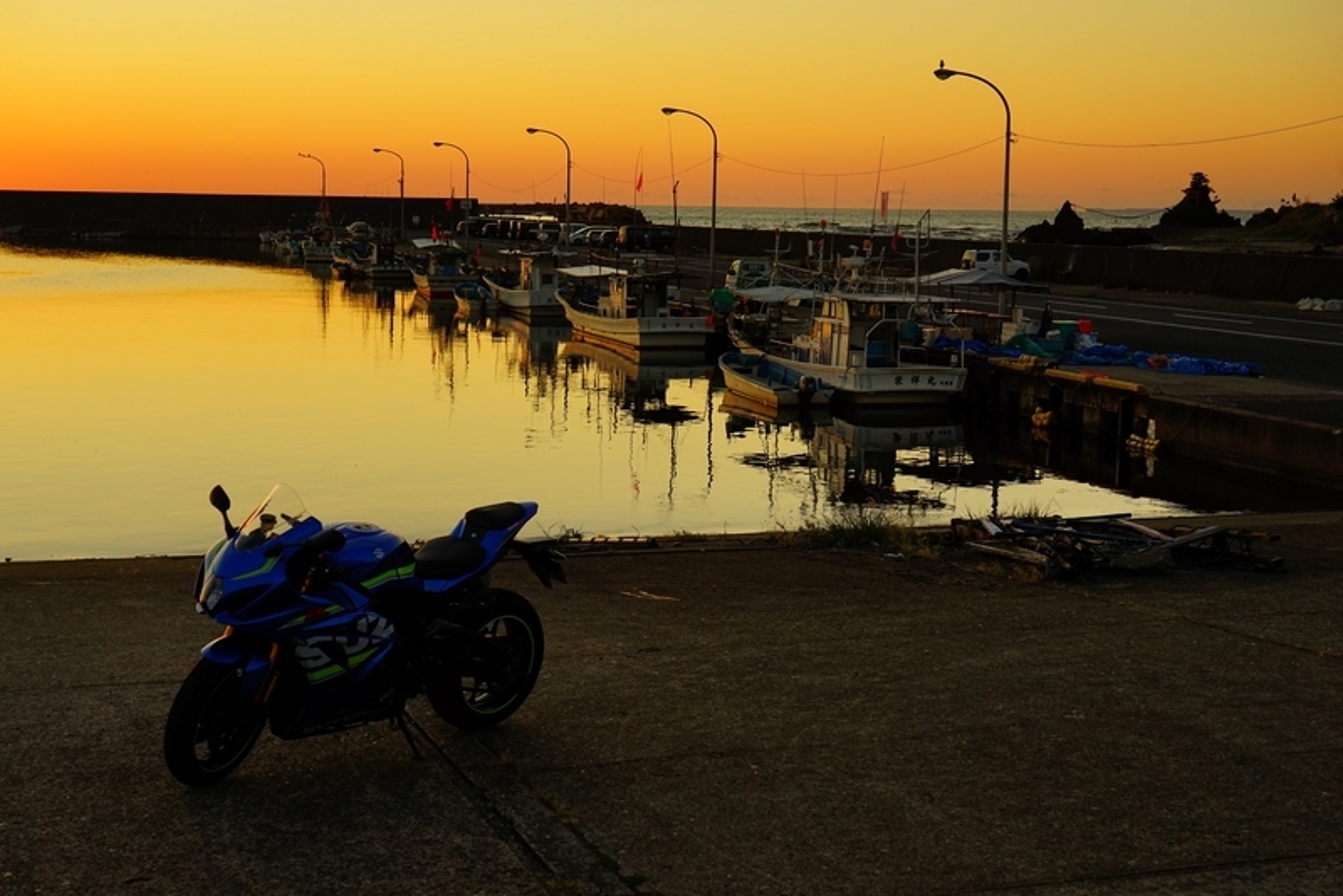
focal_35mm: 51
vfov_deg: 26.5
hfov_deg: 38.9
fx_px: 1903
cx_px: 672
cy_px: 448
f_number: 7.1
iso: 100
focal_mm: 51
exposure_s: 1/100
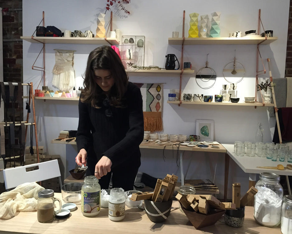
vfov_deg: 47.1
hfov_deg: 57.1
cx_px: 137
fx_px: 268
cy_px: 116
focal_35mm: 31
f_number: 2.2
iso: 125
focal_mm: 4.15
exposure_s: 1/30
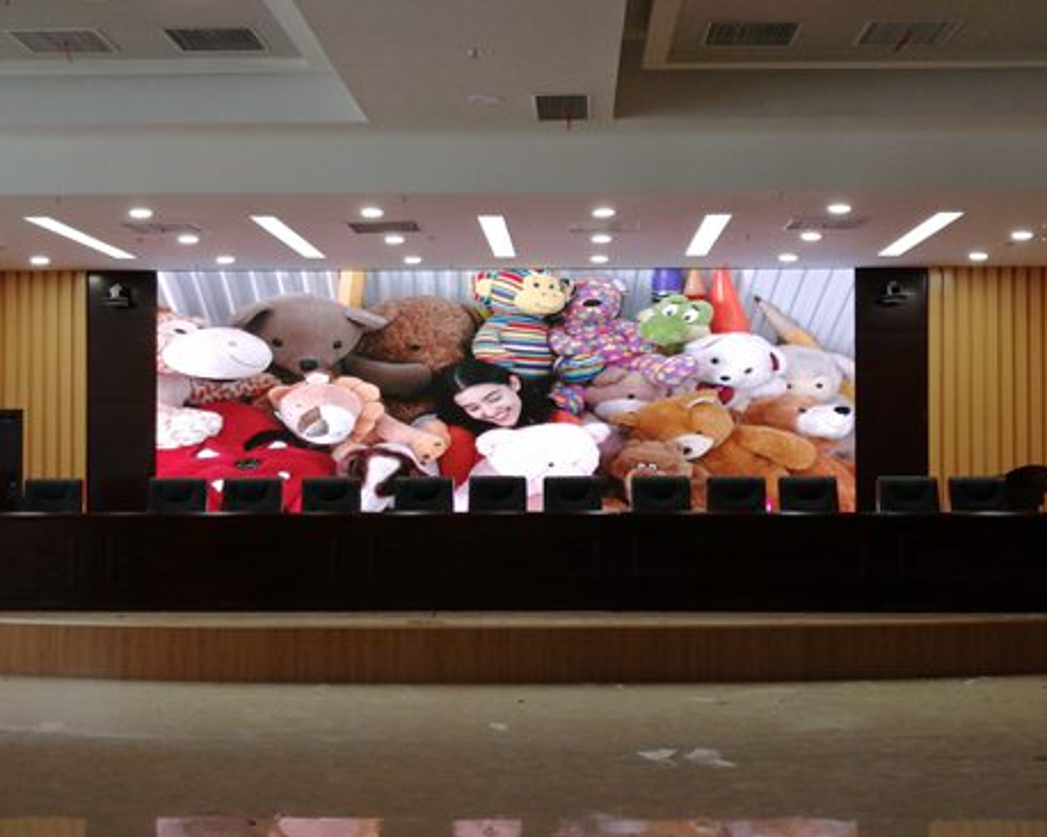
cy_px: 415
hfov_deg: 38.8
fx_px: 1487
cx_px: 535
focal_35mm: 48
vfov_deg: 31.4
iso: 125
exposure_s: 1/60
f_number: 1.8
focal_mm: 3.62
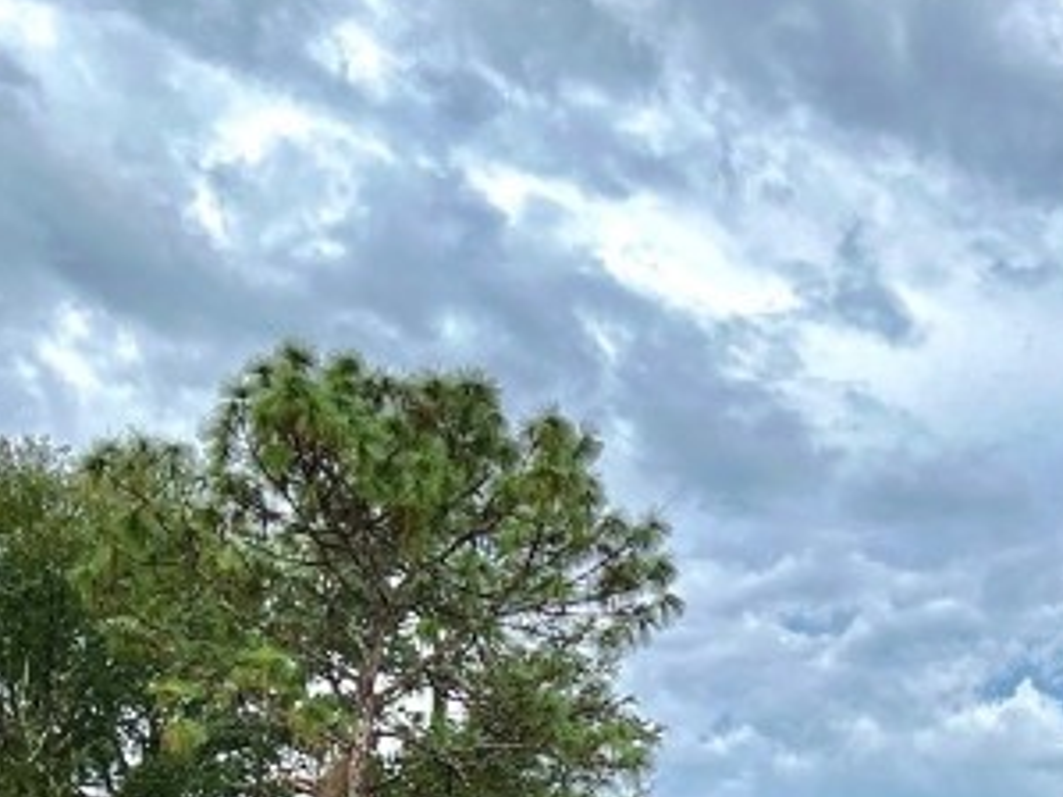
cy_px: 1089
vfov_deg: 15.6
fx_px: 2732
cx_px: 1113
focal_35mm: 89
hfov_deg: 21.1
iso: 50
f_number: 1.5
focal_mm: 5.7
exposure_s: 1/1575
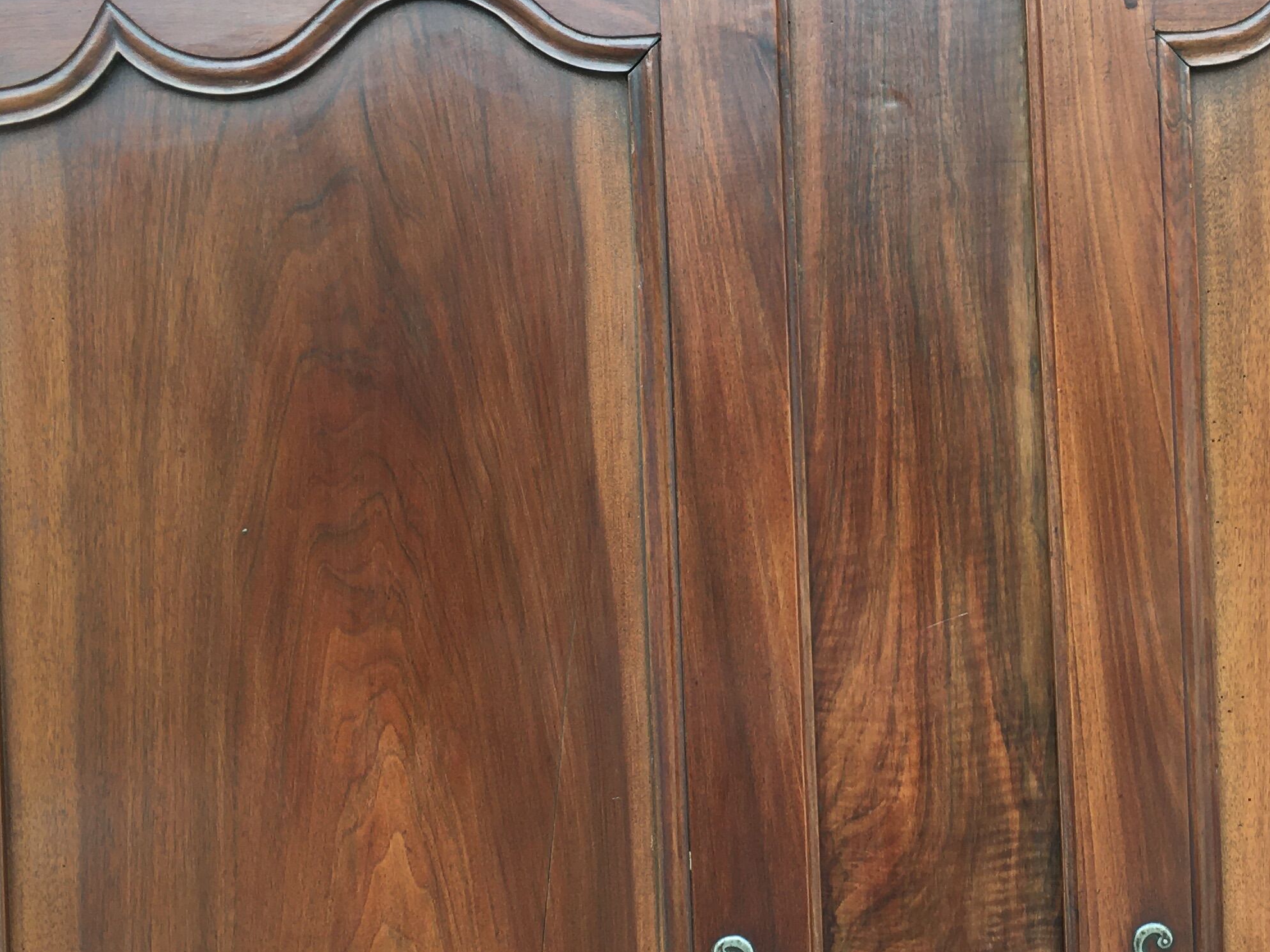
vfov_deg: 24.8
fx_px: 2164
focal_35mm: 59
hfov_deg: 32.2
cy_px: 555
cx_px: 912
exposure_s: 1/50
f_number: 2.2
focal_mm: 4.15
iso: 25
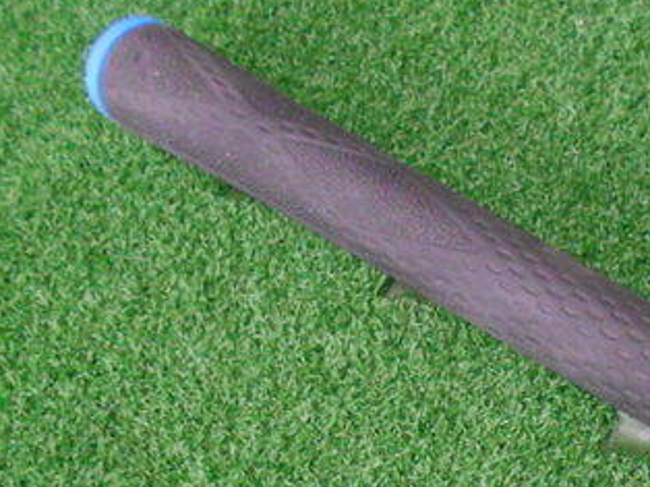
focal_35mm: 53
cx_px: 621
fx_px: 994
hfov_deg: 33.7
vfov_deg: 27.1
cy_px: 369
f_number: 3.2
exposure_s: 1/40
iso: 800
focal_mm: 4.6
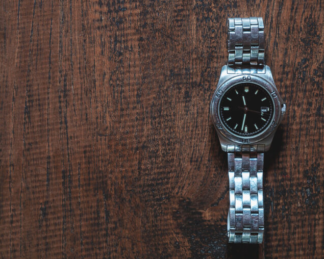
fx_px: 729
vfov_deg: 20.2
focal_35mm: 76
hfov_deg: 25.0
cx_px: 183
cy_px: 130
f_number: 10
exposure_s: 1.2
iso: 200
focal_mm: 44.4
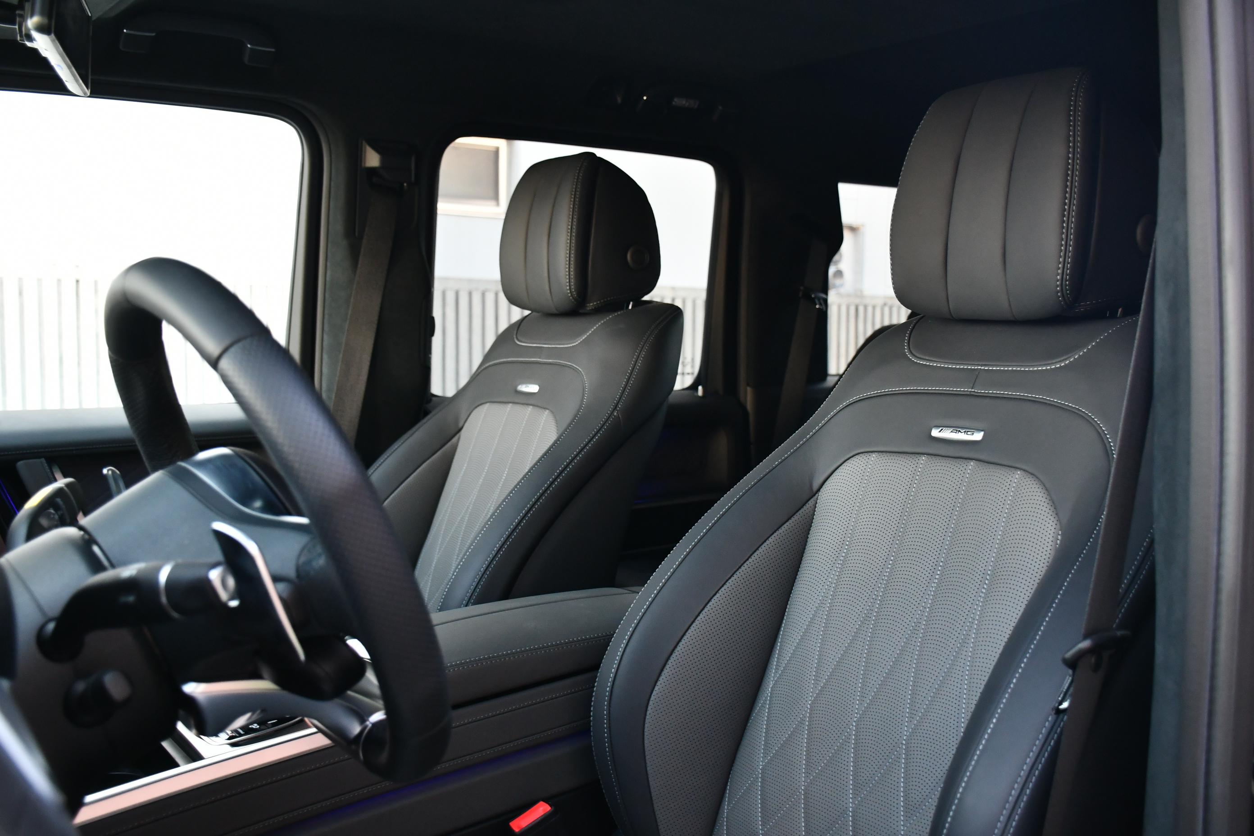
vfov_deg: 36.9
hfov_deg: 53.1
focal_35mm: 36
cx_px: 627
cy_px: 418
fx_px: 1254
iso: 1100
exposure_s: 1/40
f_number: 3.8
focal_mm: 24
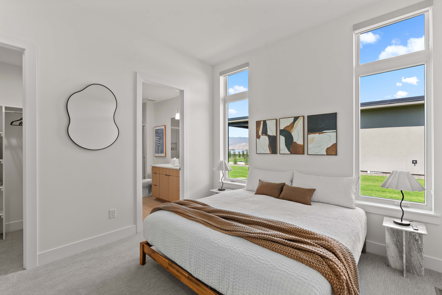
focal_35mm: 15
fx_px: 184
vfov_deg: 77.4
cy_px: 148
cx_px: 221
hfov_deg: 100.4
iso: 200
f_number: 8
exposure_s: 1/10
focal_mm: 15
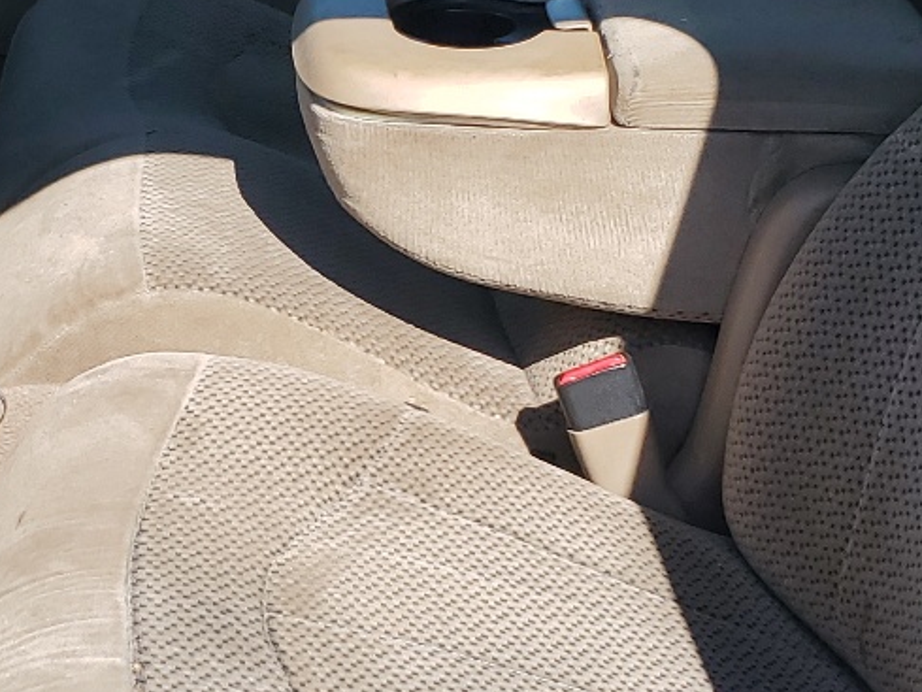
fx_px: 2265
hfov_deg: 22.8
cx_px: 258
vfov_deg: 17.4
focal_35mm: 85
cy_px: 341
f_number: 1.5
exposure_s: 1/2500
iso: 50
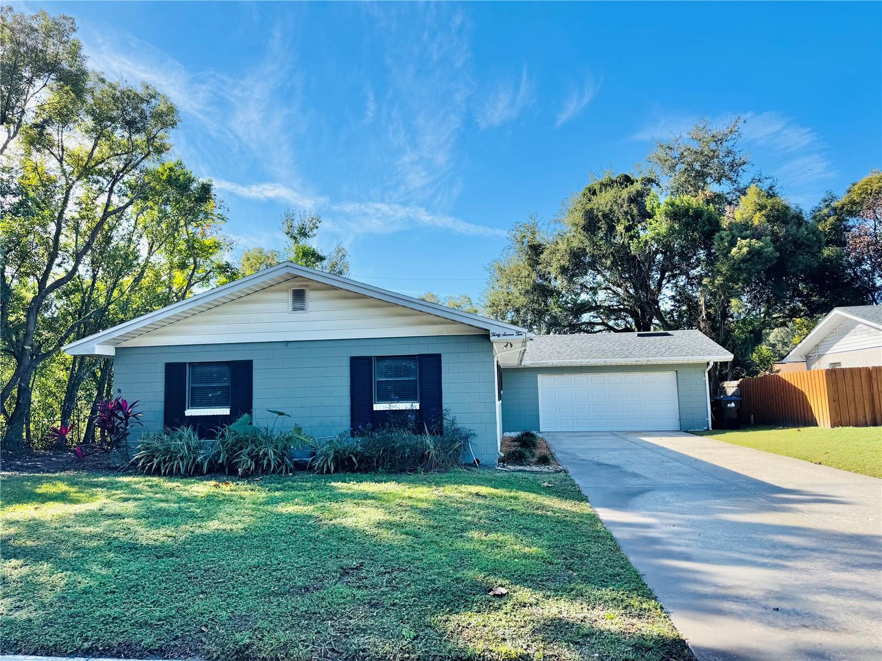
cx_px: 441
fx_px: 612
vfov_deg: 56.8
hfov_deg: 71.6
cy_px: 330
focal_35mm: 24
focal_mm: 6.76
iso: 80
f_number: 1.78
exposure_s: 1/2959
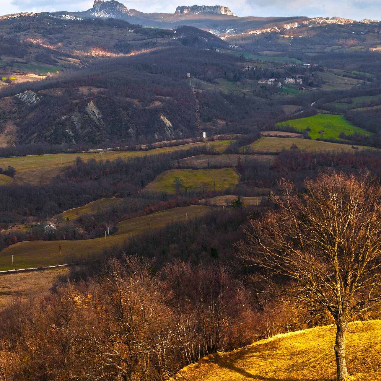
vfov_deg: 22.8
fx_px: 946
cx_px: 85
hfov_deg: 22.5
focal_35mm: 76
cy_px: 183
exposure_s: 1/200
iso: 100
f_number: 7.1
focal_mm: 32
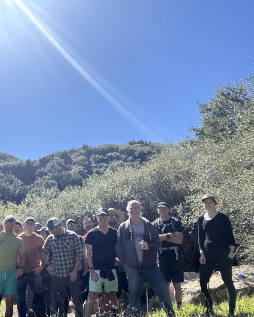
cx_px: 60
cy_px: 162
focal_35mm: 31
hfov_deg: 45.3
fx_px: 291
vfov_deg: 57.2
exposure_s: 1/429
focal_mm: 2.69
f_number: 1.9
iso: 25
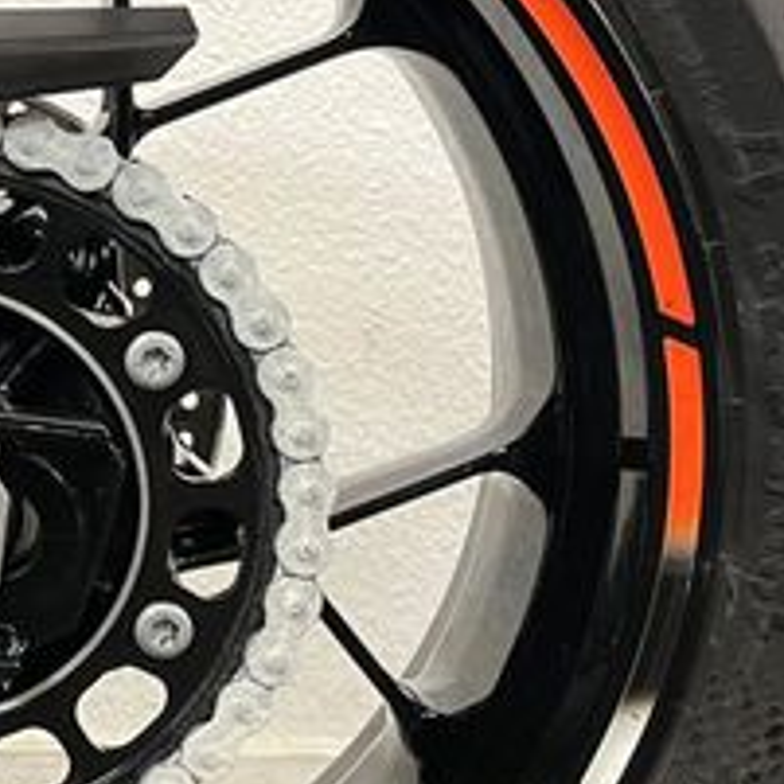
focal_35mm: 73
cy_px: 394
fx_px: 1871
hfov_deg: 22.0
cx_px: -140
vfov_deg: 23.7
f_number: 1.6
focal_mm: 5.1
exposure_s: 1/50
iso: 320
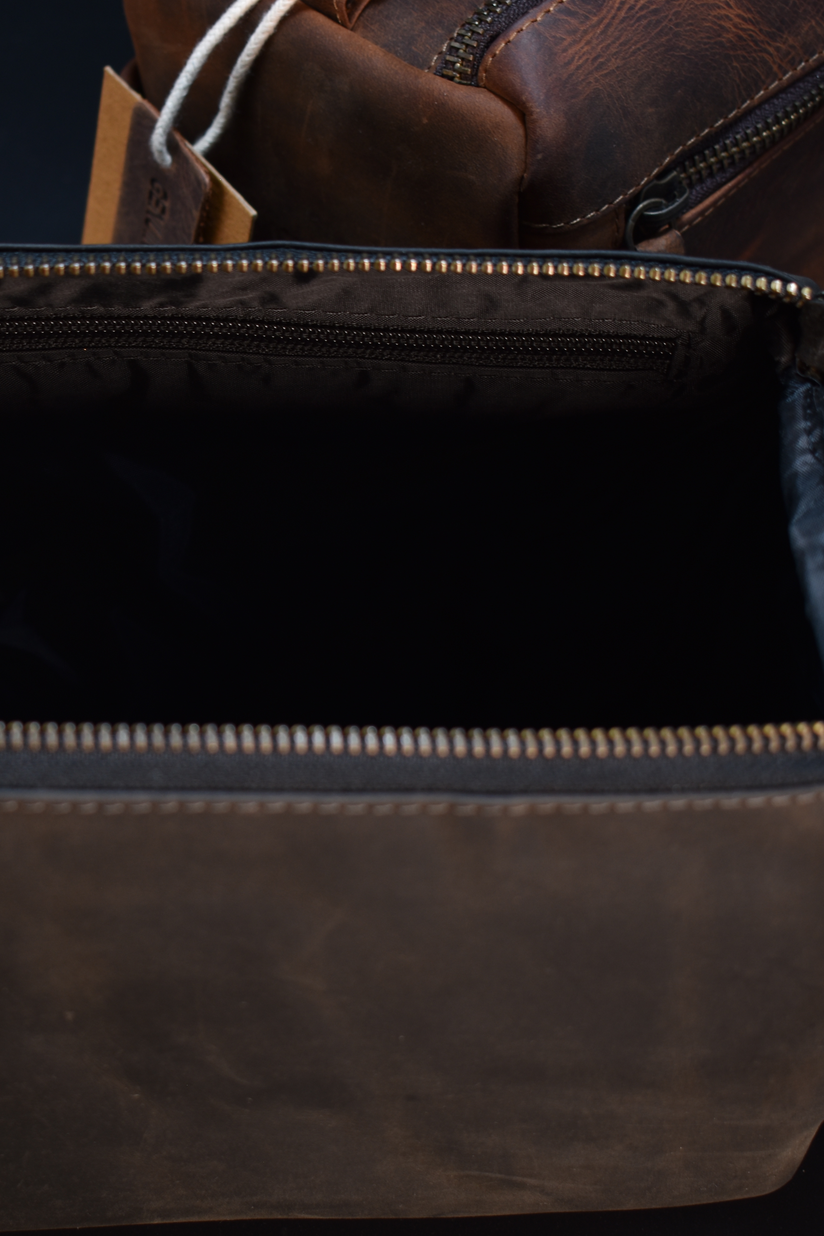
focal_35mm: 73
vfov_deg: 27.7
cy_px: 618
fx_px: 2506
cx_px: 172
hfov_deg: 18.5
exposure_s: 1/13
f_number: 4.5
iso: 100
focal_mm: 32
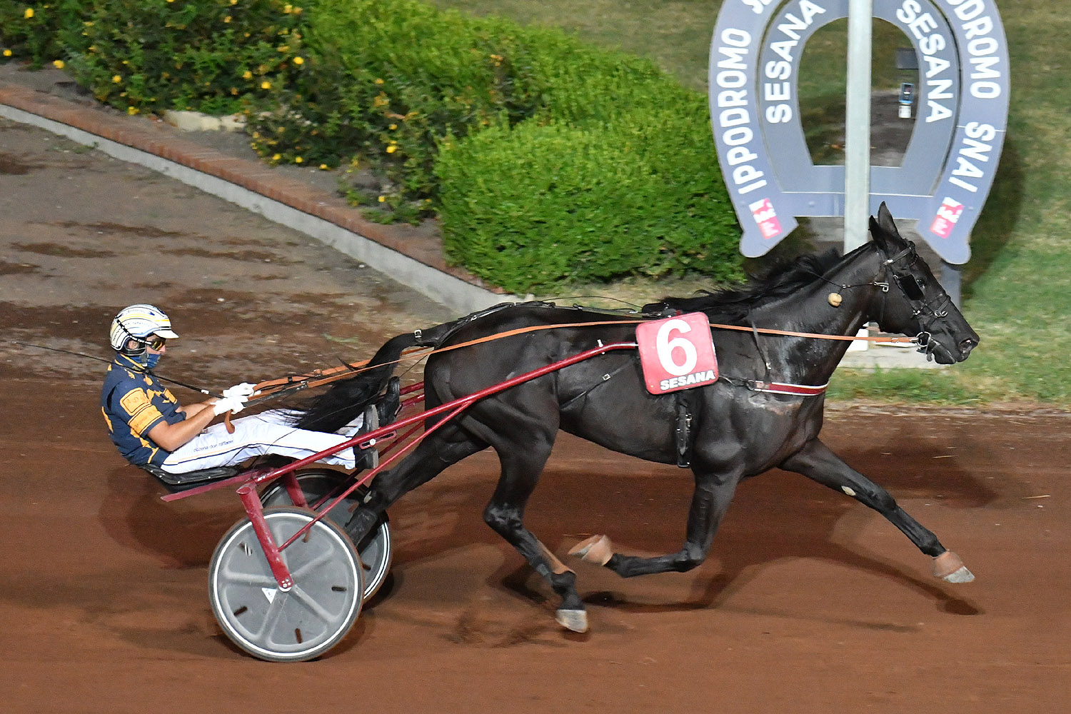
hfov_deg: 8.6
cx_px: 536
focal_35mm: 240
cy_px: 357
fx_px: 7139
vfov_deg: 5.7
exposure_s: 1/500
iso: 4000
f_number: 4
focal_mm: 160
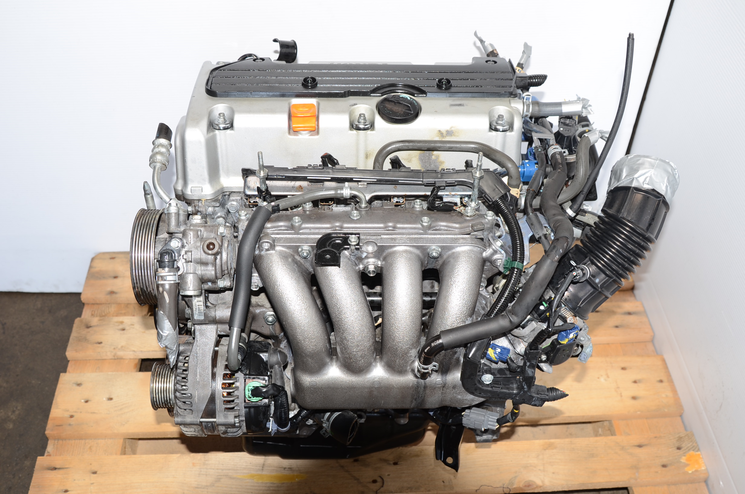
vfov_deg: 36.7
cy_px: 247
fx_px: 743
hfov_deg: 53.2
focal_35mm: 36
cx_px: 372
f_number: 5.6
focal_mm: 24
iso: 100
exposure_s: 1/40
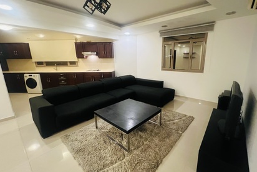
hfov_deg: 100.1
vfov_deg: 77.3
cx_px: 139
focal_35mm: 15
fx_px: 107
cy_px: 83
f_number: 1.8
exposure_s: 1/50
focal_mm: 1.57
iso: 800
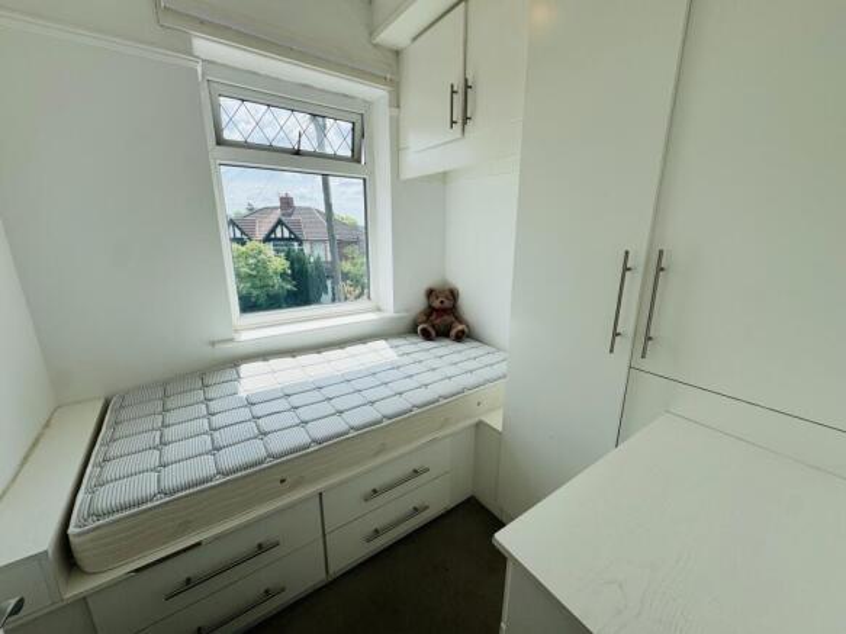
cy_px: 317
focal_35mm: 14
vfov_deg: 85.7
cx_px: 423
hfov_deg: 102.1
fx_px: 342
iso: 40
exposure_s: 1/849
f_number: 2.2
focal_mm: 2.22
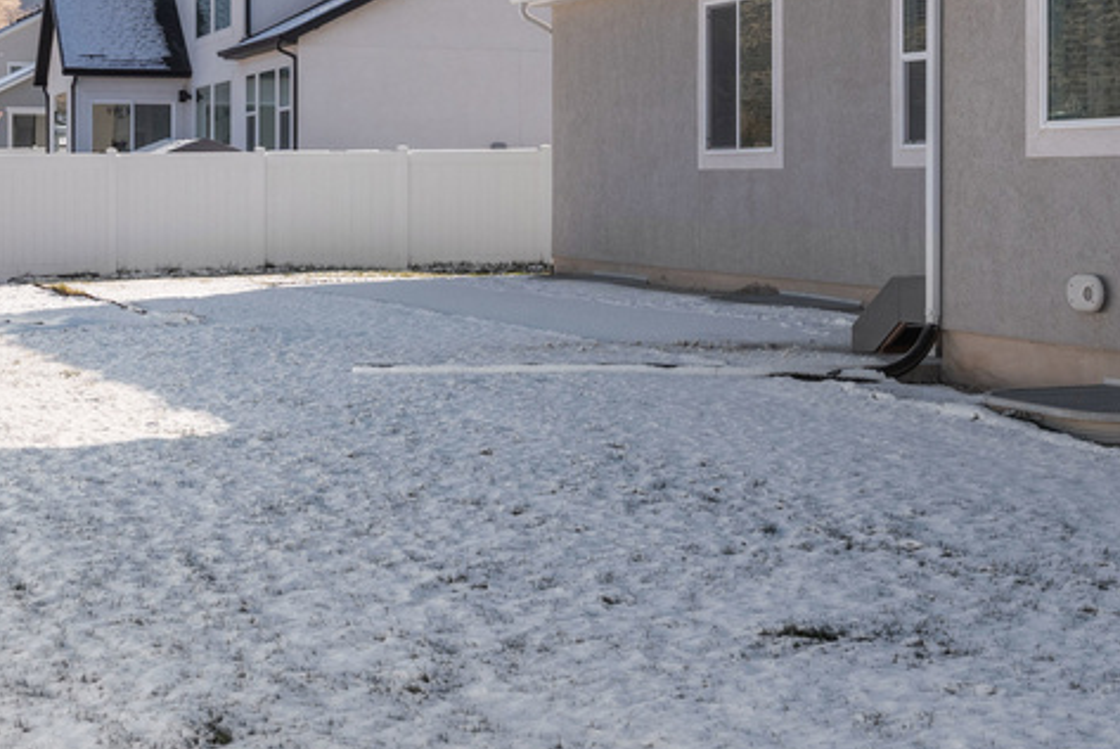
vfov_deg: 20.8
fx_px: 2023
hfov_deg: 30.5
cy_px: 190
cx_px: 291
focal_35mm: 65
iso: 800
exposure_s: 1/160
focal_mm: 30
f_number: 8
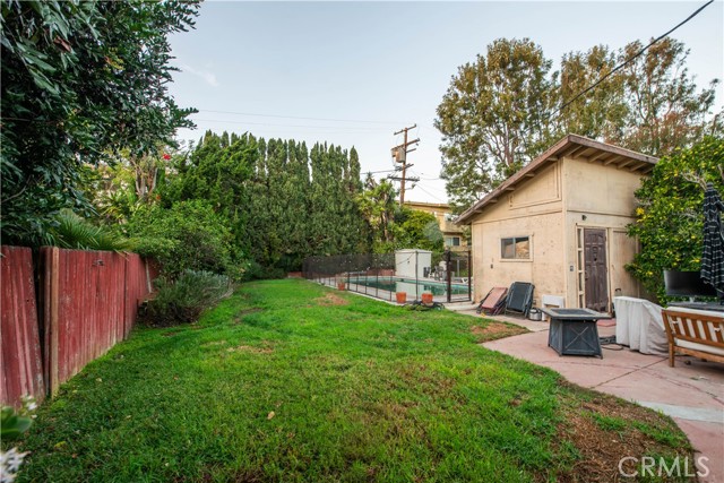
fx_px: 282
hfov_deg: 104.2
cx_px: 362
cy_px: 242
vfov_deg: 81.2
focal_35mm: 14
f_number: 5.6
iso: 400
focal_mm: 14
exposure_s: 1/40
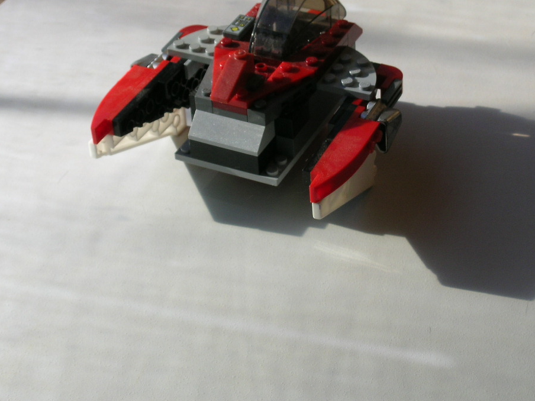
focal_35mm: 92
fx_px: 1422
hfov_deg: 21.3
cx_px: 295
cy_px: 151
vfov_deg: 16.0
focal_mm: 13.5
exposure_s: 1/131
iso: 50
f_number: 6
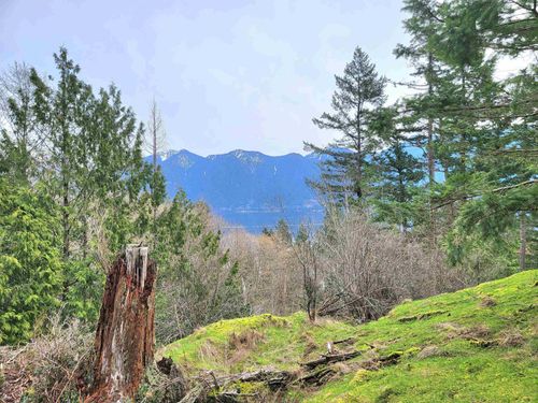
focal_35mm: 24
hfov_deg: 71.6
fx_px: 373
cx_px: 269
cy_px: 202
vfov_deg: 56.8
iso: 16
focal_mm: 6.7
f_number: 1.8
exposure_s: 1/625
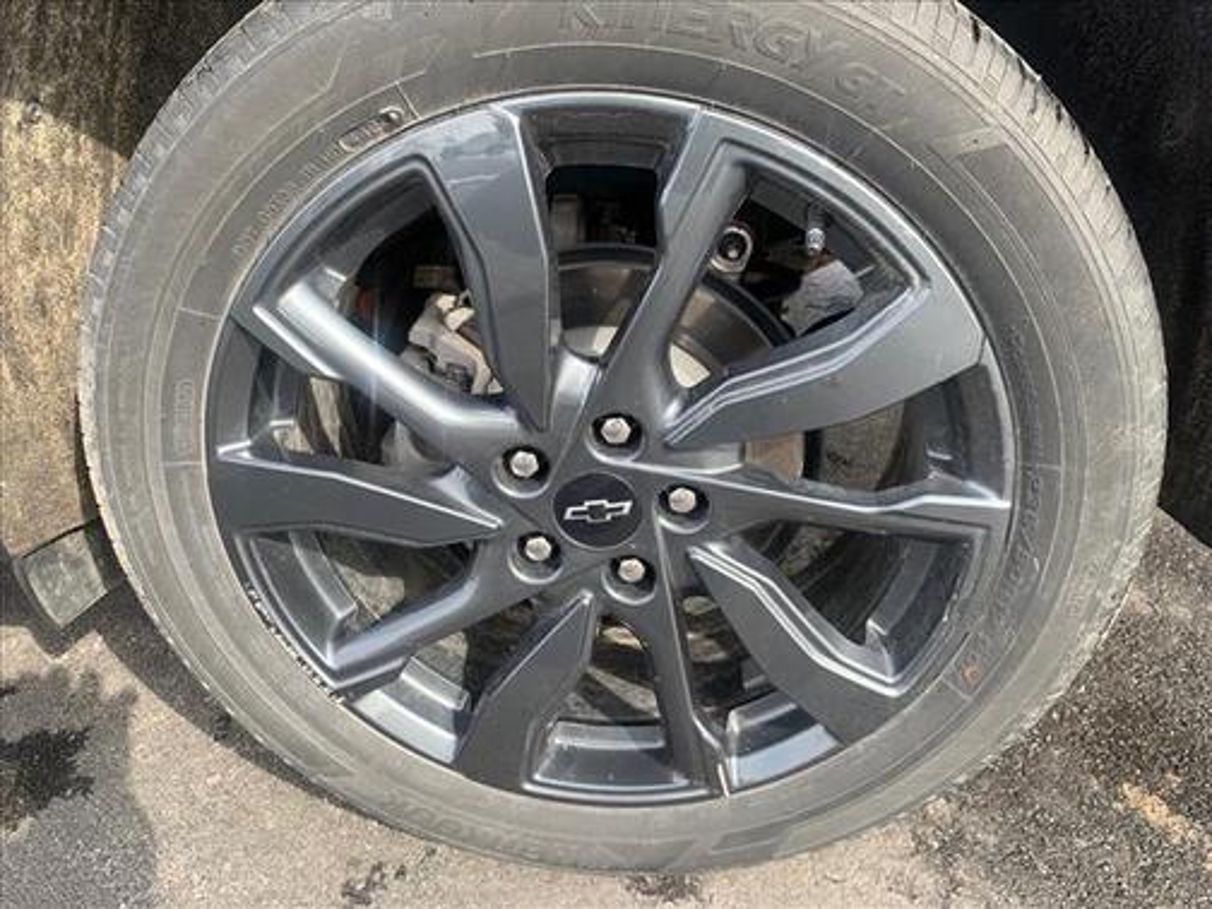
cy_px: 454
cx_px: 606
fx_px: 910
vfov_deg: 53.1
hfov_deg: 67.3
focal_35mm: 26
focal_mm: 4.25
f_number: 1.8
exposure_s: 1/318
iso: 25
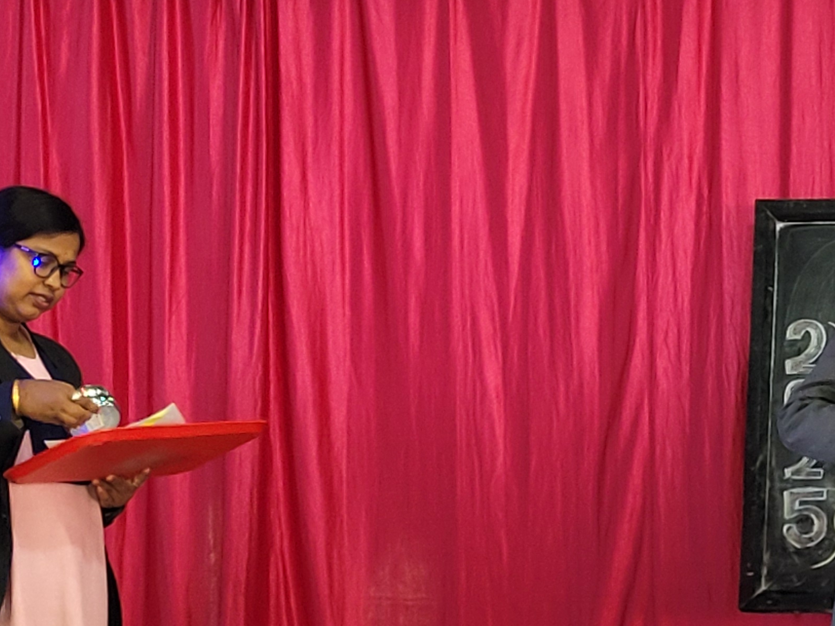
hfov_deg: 25.9
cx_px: 1033
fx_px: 1592
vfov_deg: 22.0
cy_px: 506
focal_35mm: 66
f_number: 1.8
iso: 80
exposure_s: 1/100
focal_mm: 5.4
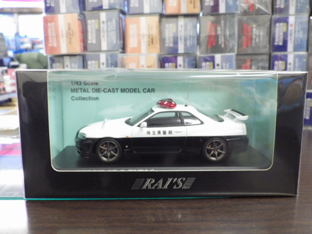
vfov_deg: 41.8
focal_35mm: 34
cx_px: 156
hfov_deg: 54.0
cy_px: 117
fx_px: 306
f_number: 3.4
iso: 800
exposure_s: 1/30
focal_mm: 6.2
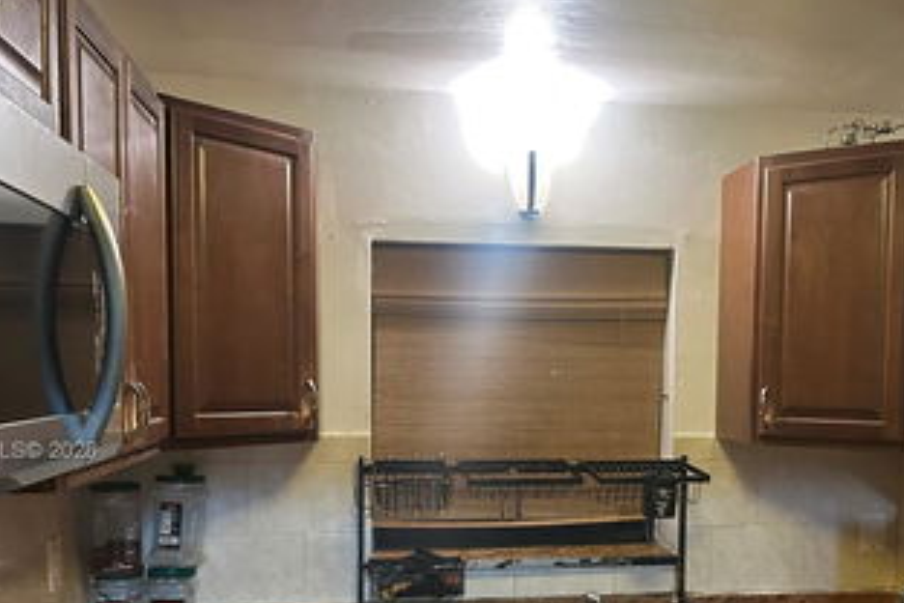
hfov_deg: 47.1
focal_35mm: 41
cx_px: 551
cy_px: 452
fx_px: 1029
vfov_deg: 32.0
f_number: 1.78
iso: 800
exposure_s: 1/40
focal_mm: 6.86
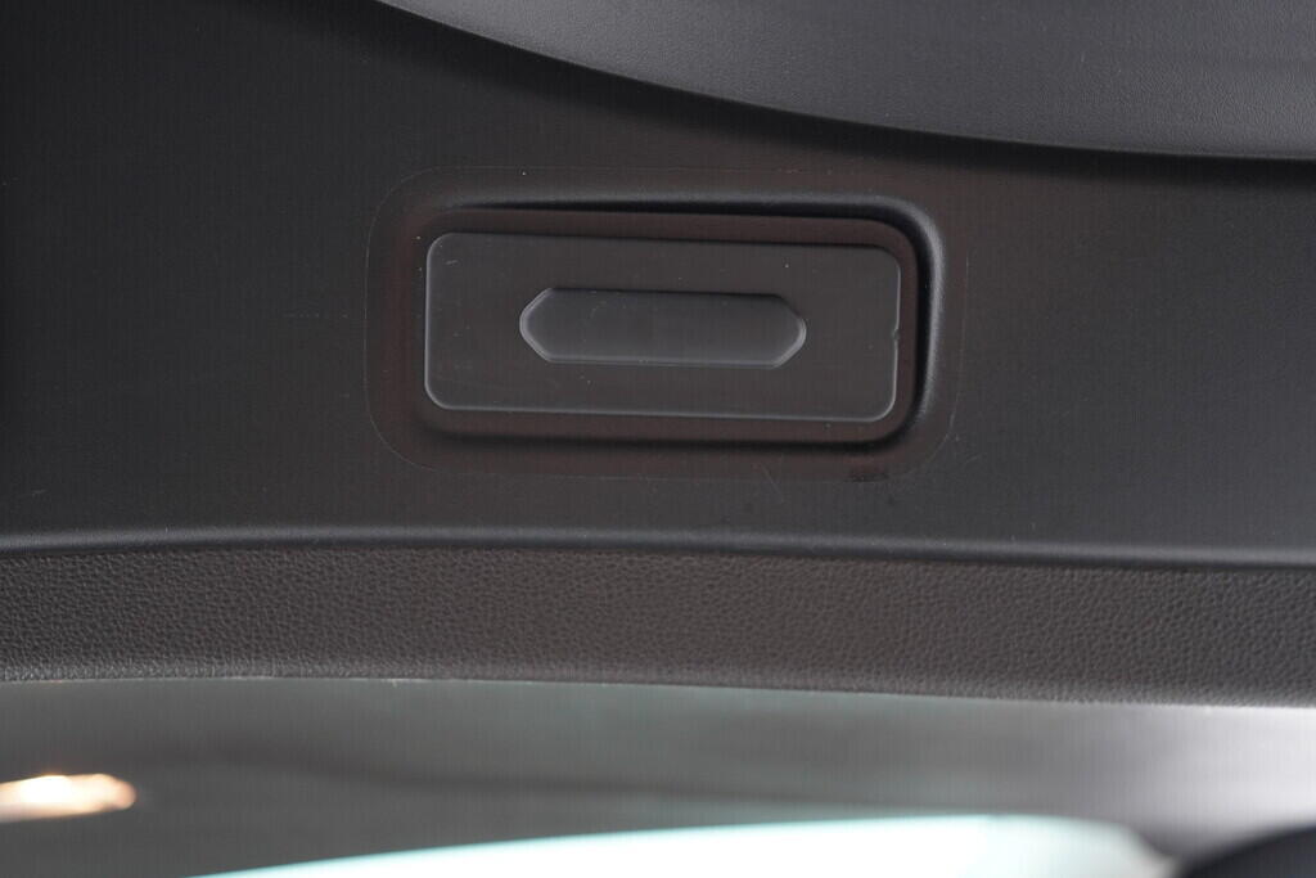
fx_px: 1316
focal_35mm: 36
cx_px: 658
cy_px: 439
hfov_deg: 53.1
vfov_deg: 36.9
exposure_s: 1/40
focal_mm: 24
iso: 500
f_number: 2.8
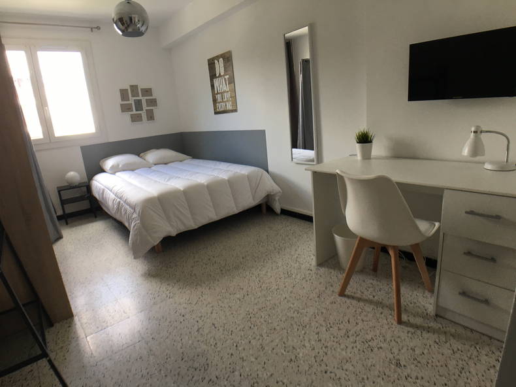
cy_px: 194
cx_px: 258
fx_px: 432
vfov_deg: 48.2
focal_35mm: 29
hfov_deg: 61.7
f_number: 2.2
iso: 25
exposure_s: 1/33
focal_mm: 4.15
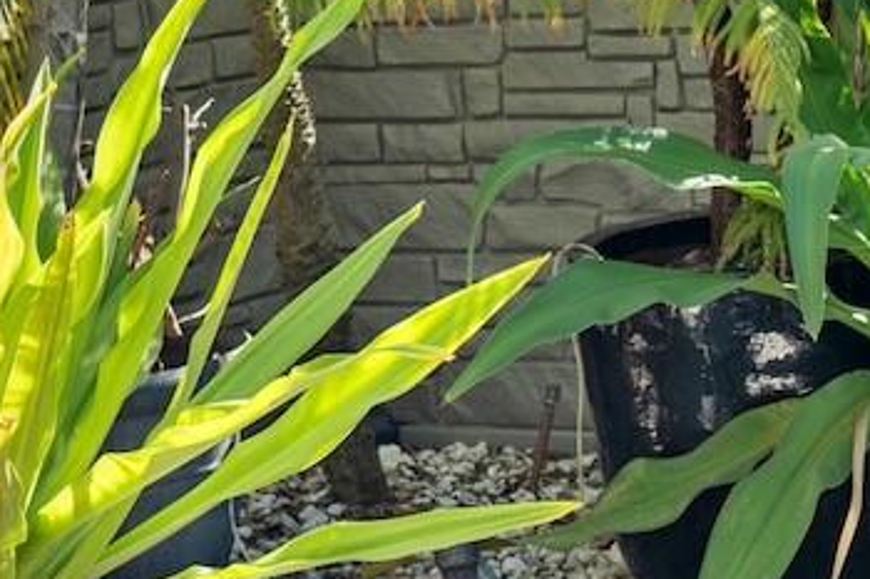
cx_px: 1211
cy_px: 627
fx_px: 4420
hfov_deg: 10.9
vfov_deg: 7.5
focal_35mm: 183
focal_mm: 50
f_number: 4
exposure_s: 1/100
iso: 100
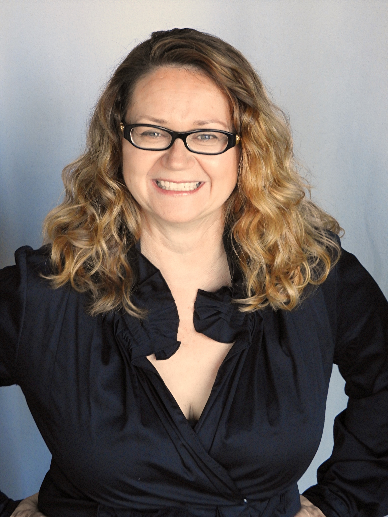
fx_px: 2242
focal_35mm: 150
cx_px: 194
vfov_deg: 13.2
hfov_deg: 9.9
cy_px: 258
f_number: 5.2
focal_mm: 26.9
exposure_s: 1/25
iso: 400
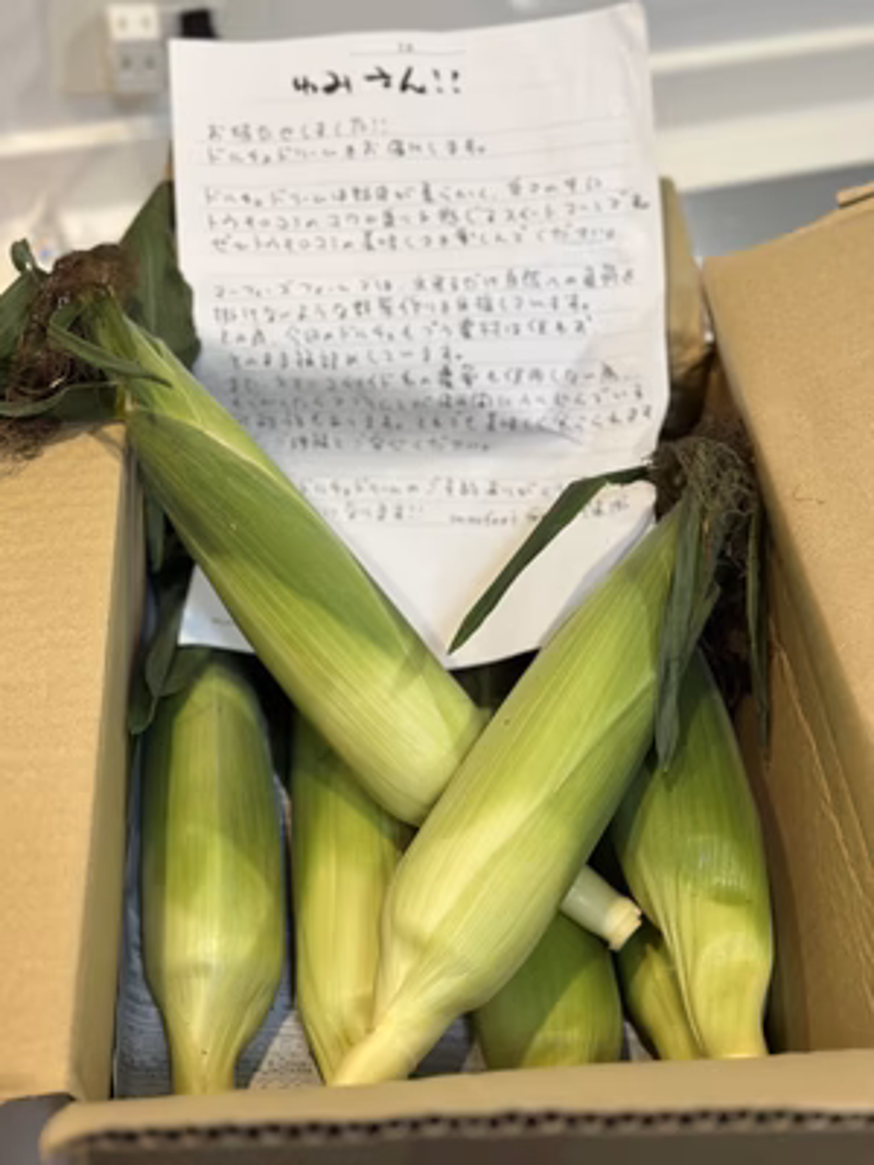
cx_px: 437
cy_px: 582
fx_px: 1616
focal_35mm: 48
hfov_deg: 30.3
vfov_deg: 39.7
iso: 100
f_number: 1.78
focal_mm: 6.86
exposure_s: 1/60
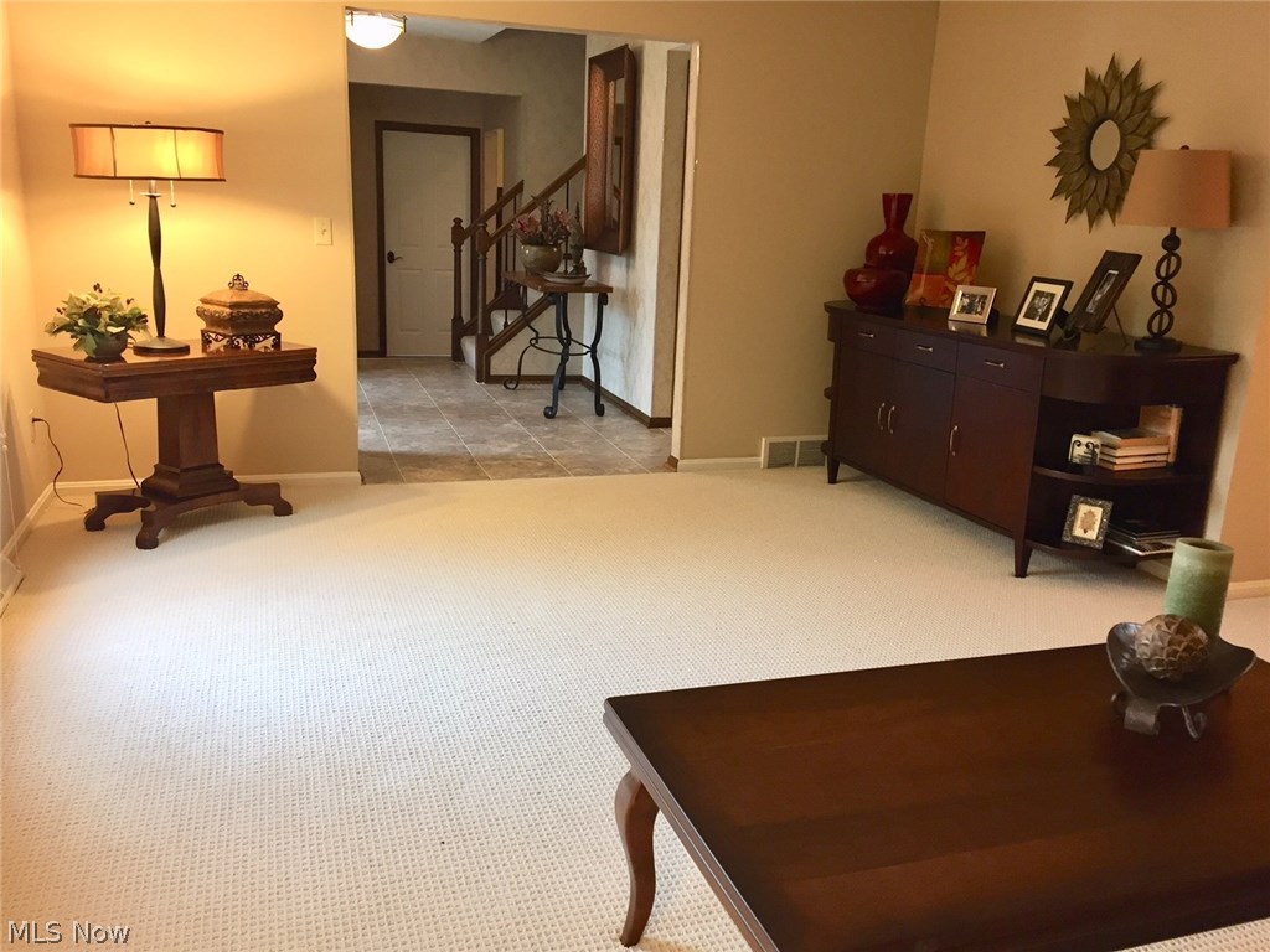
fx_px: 1064
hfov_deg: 61.7
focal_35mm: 29
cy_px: 476
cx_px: 635
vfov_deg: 48.2
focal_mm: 4.15
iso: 64
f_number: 2.2
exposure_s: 1/30
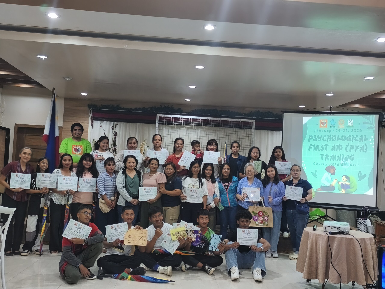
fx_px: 389
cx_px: 192
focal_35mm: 35
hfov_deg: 52.6
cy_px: 144
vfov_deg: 40.7
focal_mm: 6.14
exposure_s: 1/60
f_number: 1.65
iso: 640
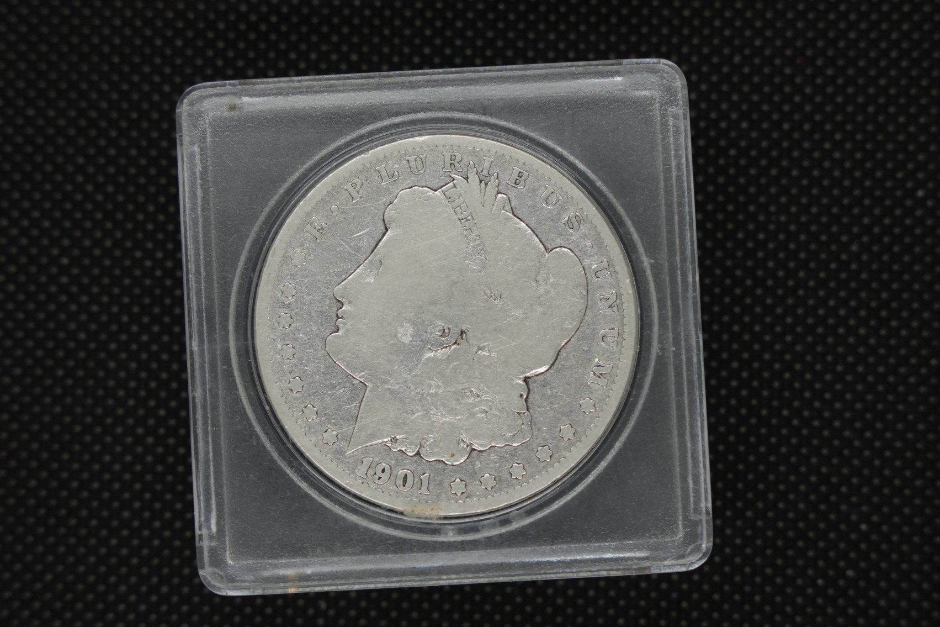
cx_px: 470
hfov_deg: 19.5
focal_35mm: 105
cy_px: 314
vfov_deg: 13.0
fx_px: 2741
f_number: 6.3
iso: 320
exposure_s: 1/250
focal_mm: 70
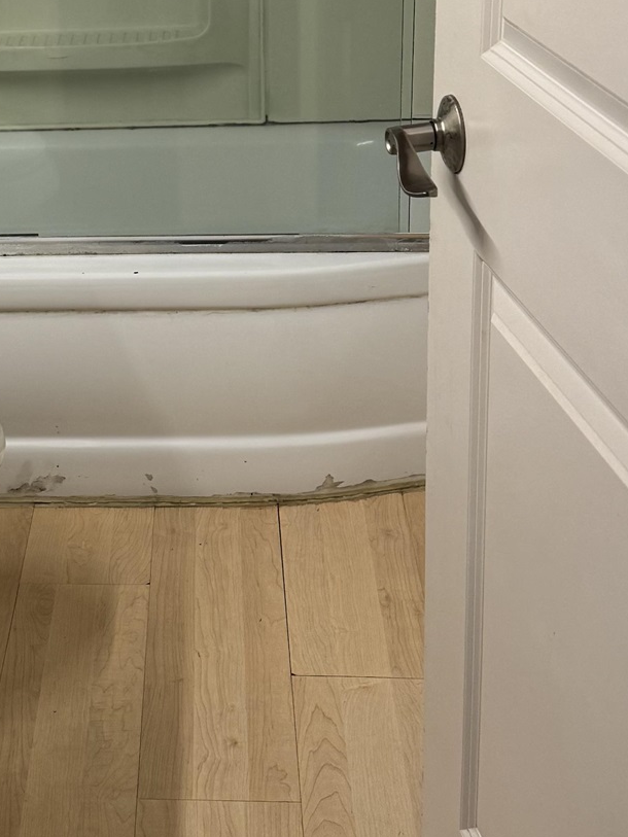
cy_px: 167
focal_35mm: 68
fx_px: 1644
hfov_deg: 21.0
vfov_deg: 28.0
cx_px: 34
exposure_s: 1/60
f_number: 1.78
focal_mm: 6.76
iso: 125
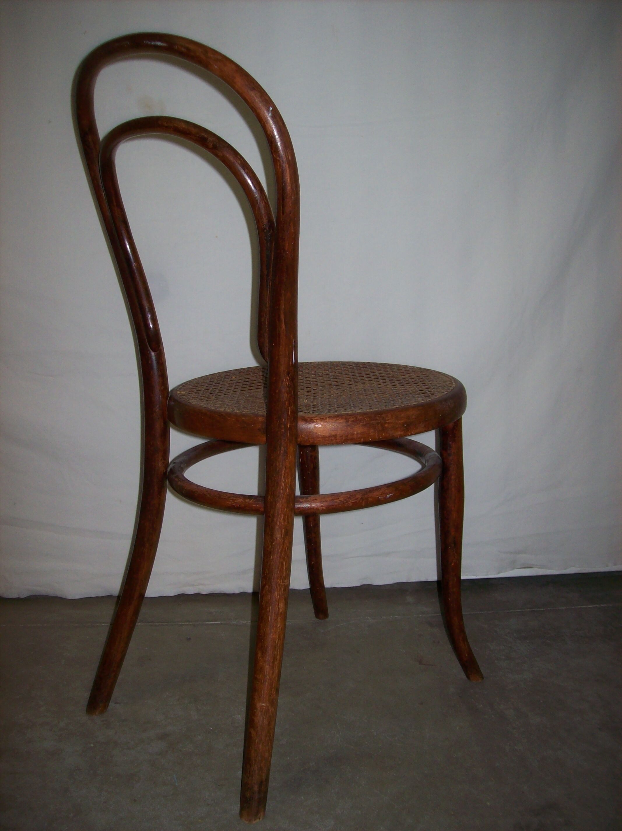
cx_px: 311
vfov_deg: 51.4
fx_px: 863
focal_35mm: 36
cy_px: 416
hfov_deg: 39.6
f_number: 2.7
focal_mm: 6
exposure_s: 1/64
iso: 80
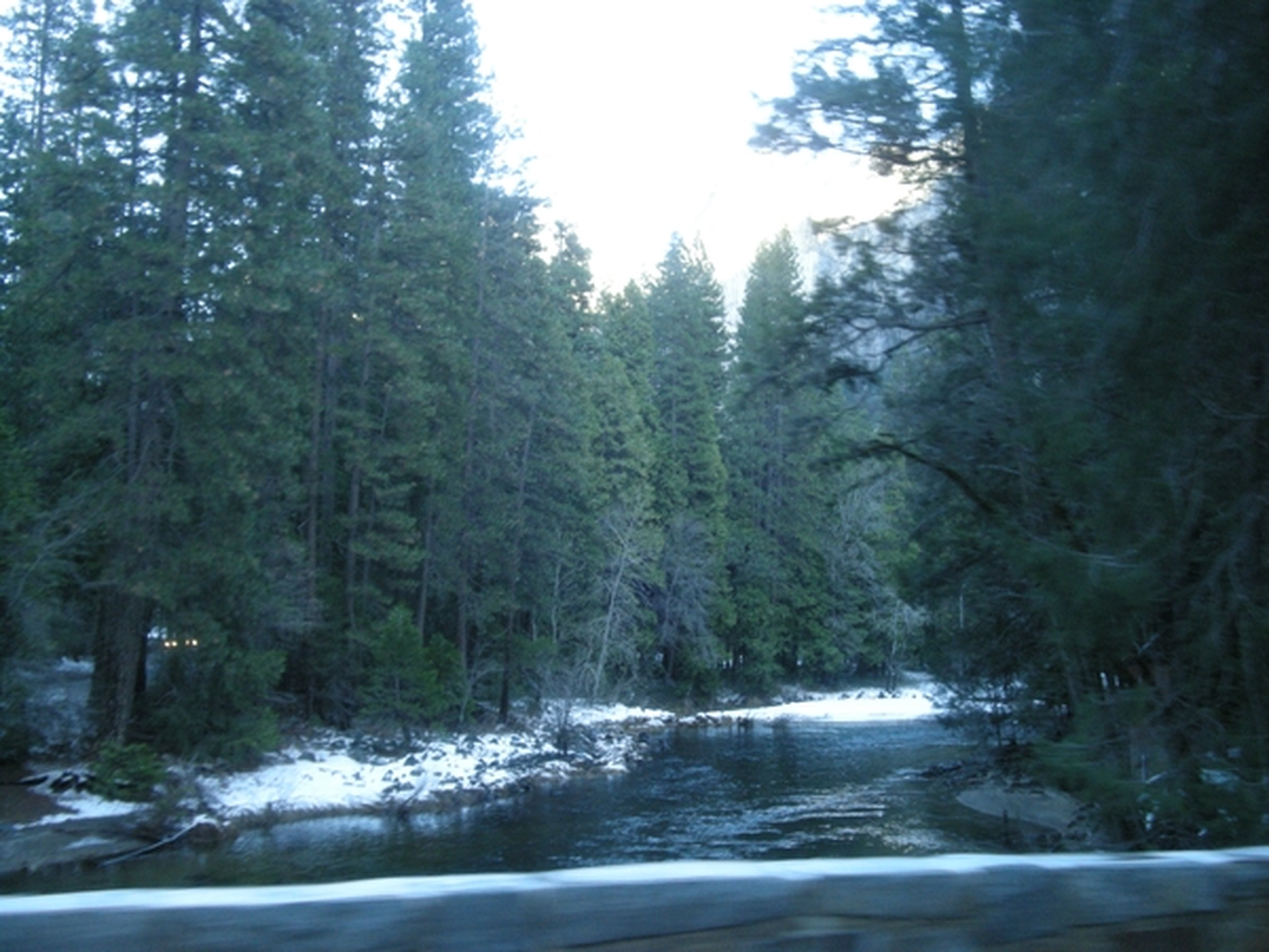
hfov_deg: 50.1
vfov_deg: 38.7
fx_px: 1356
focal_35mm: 37
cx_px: 634
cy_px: 476
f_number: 2.8
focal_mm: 7.9
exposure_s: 1/36.2
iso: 359
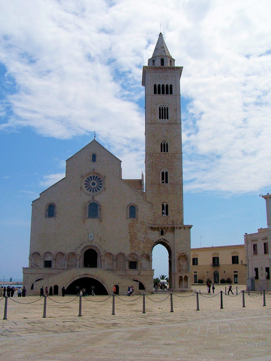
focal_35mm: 38
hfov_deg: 37.7
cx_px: 136
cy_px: 180
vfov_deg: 49.0
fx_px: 397
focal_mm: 6.3
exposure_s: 1/1000
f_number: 5.6
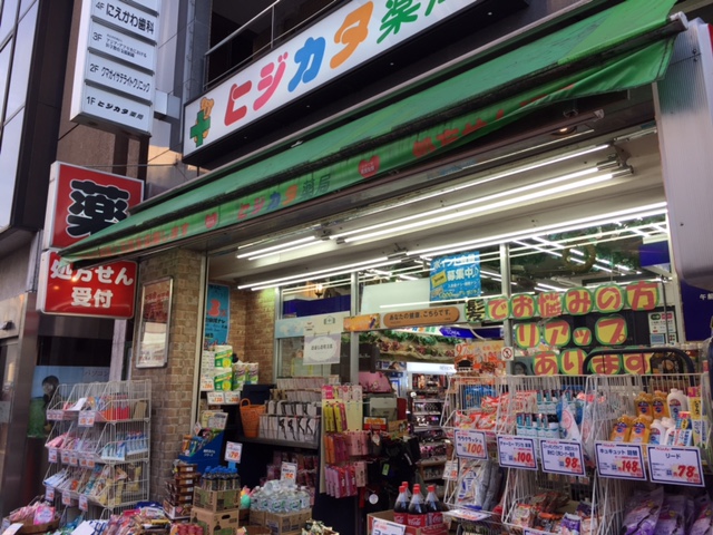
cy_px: 268
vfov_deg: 48.2
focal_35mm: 29
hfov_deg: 61.7
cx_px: 356
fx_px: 597
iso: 32
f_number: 2.2
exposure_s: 1/158
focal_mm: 4.15
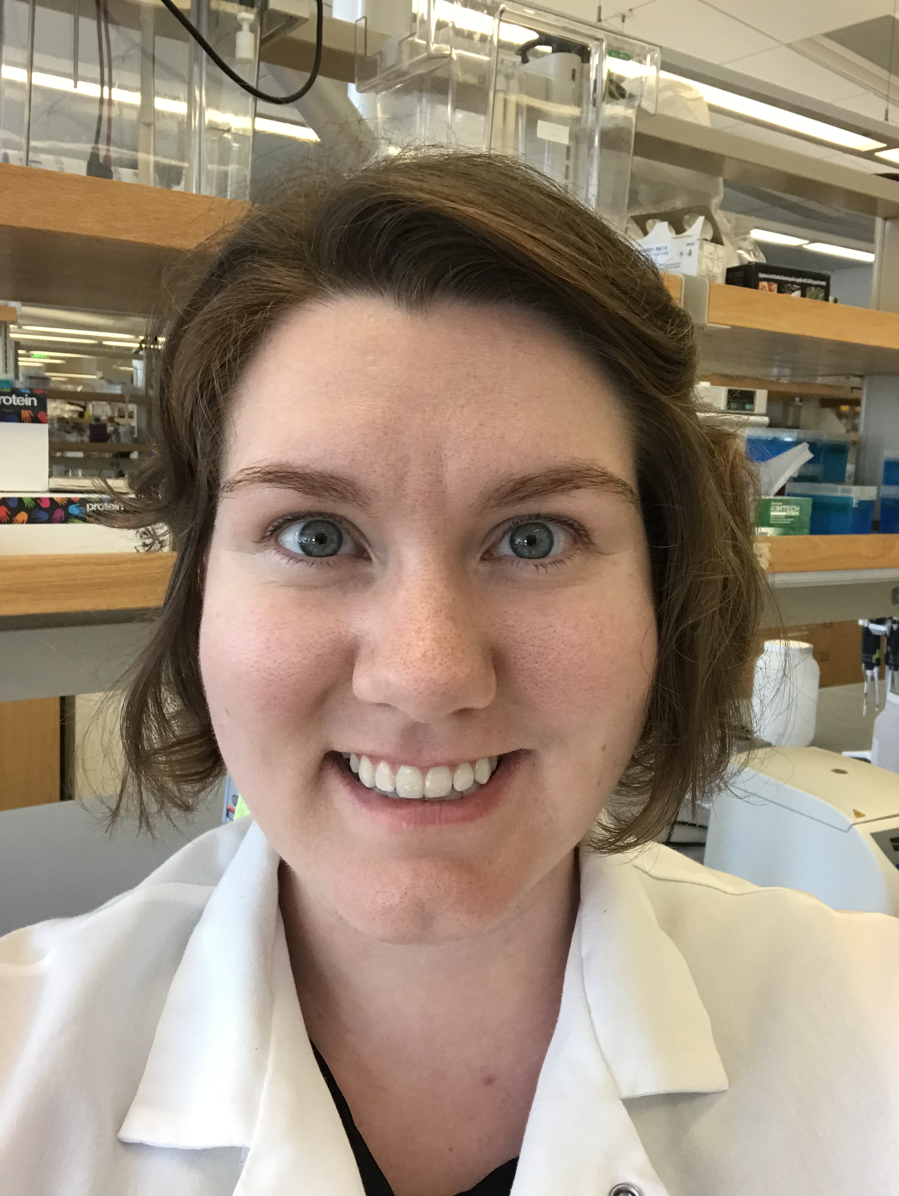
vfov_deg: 56.8
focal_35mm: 32
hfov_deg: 44.2
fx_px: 1107
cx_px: 450
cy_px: 598
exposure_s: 1/30
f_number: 2.2
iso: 32
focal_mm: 2.87
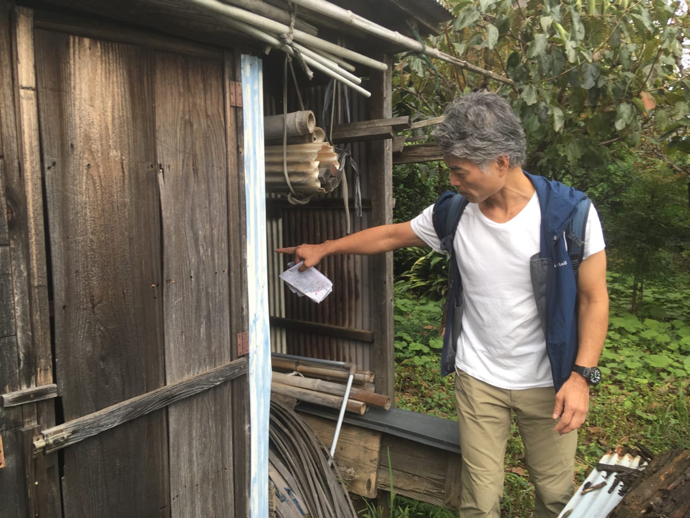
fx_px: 578
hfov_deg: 61.7
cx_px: 345
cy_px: 259
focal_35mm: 29
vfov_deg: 48.2
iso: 25
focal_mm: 4.15
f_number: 2.2
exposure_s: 1/169
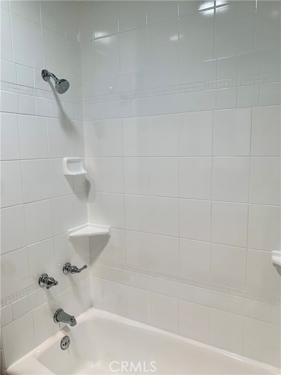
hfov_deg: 53.1
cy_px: 188
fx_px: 281
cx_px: 140
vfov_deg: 67.3
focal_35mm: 26
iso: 64
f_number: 1.8
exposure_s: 1/120
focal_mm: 4.25
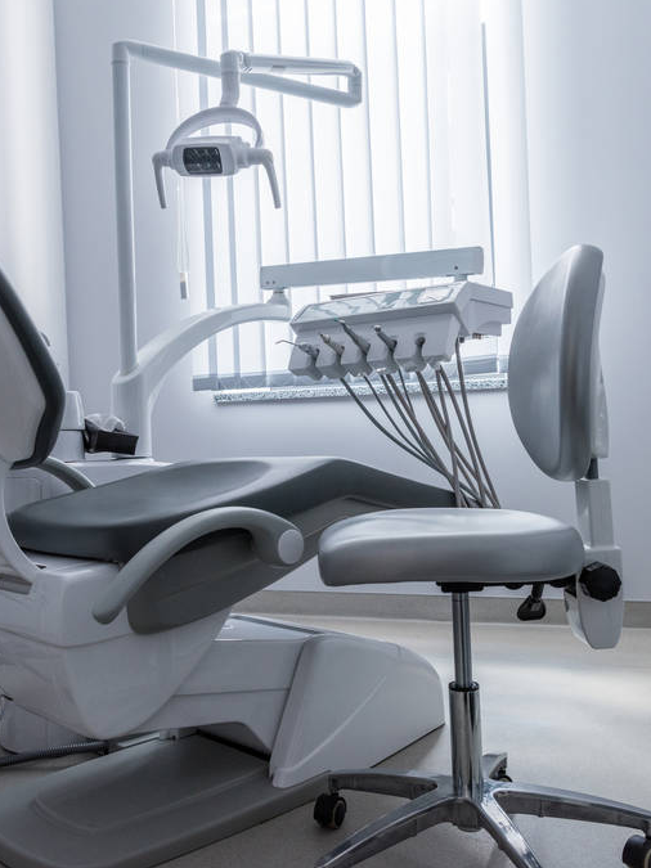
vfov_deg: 52.6
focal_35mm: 35
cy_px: 434
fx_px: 878
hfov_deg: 40.6
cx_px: 293
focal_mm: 24
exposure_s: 1/80
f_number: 5.6
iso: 800
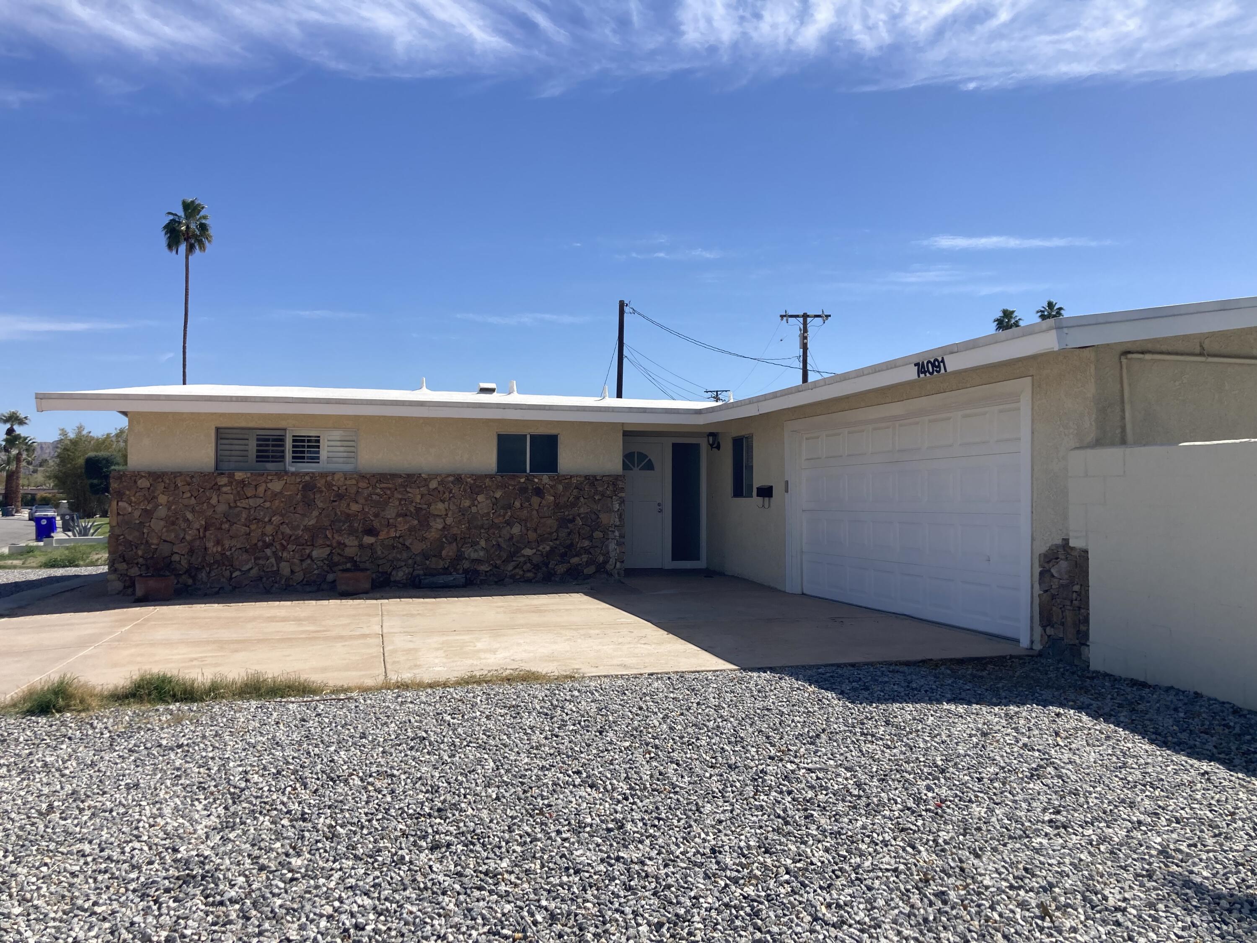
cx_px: 628
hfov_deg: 63.4
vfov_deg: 49.7
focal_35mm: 28
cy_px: 472
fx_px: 1017
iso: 20
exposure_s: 1/2825
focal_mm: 3.99
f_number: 1.8
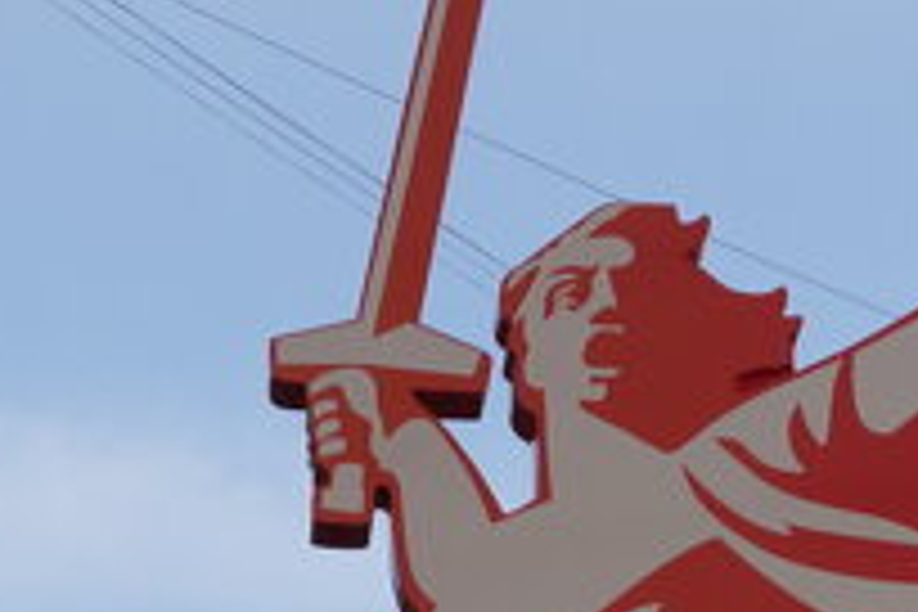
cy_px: 1289
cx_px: 688
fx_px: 4947
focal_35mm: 194
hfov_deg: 10.6
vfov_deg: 6.8
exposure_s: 1/400
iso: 100
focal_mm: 22
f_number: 6.3
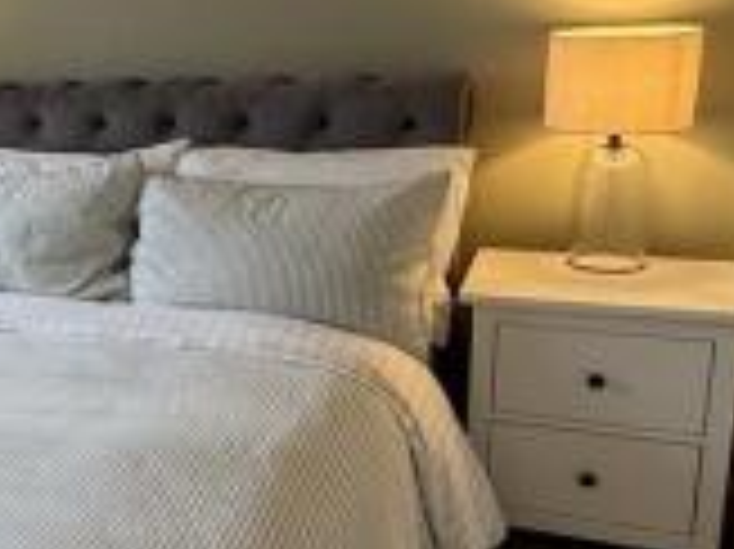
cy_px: 281
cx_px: 11
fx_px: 1059
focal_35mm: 50
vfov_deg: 29.1
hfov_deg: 34.9
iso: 200
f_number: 2.2
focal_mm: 2.22
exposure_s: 1/100
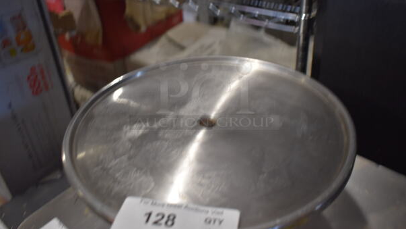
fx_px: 377
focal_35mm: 35
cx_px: 205
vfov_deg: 33.6
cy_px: 94
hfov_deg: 56.6
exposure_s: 1/125
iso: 1000
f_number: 3.8
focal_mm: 22
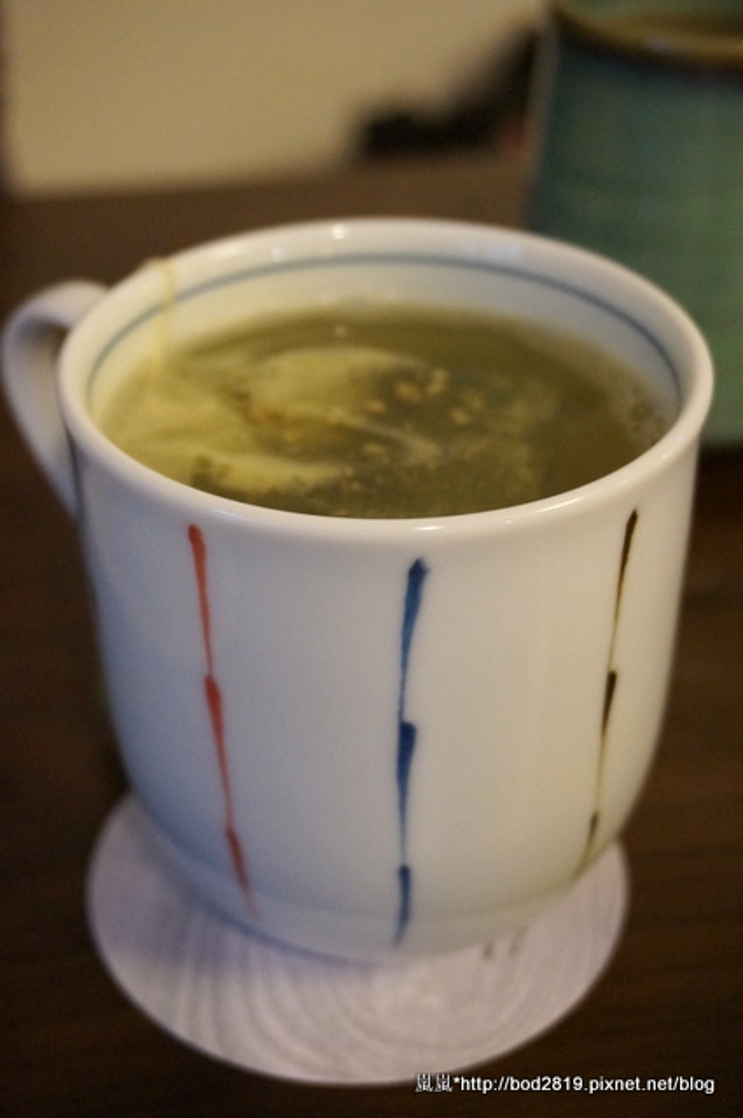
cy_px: 559
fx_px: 1676
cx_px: 372
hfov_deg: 25.0
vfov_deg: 36.9
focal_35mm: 54
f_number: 5.6
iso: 2500
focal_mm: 36
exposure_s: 1/60
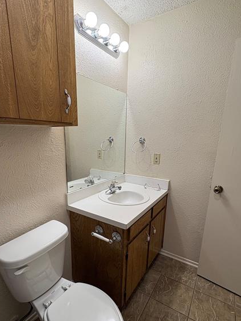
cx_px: 110
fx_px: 177
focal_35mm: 19
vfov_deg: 84.4
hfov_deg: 68.5
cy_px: 179
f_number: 2.2
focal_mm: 2.22
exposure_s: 1/60
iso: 125
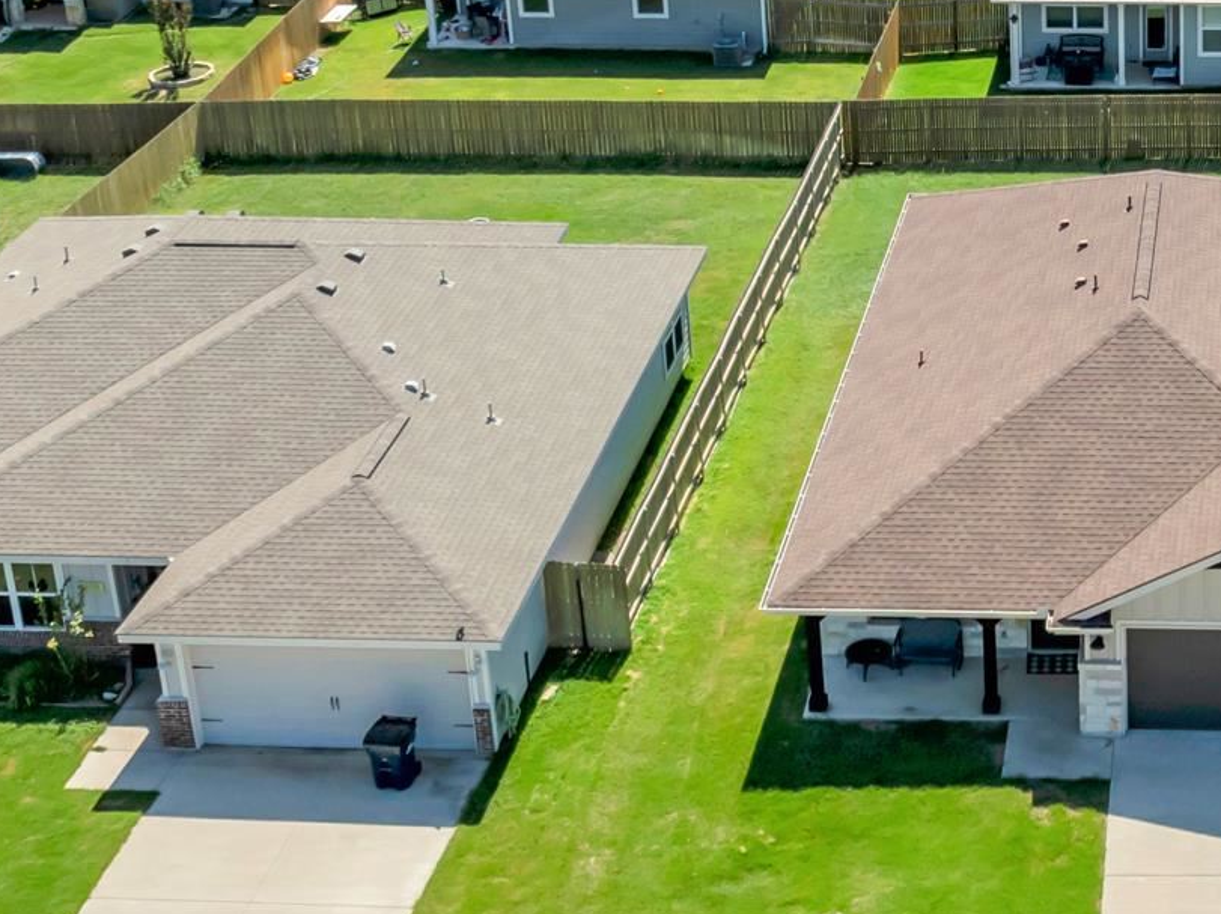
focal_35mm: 74
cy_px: 260
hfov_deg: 25.3
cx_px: 1174
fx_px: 2608
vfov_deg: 19.8
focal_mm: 12.29
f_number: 2.8
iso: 100
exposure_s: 1/60
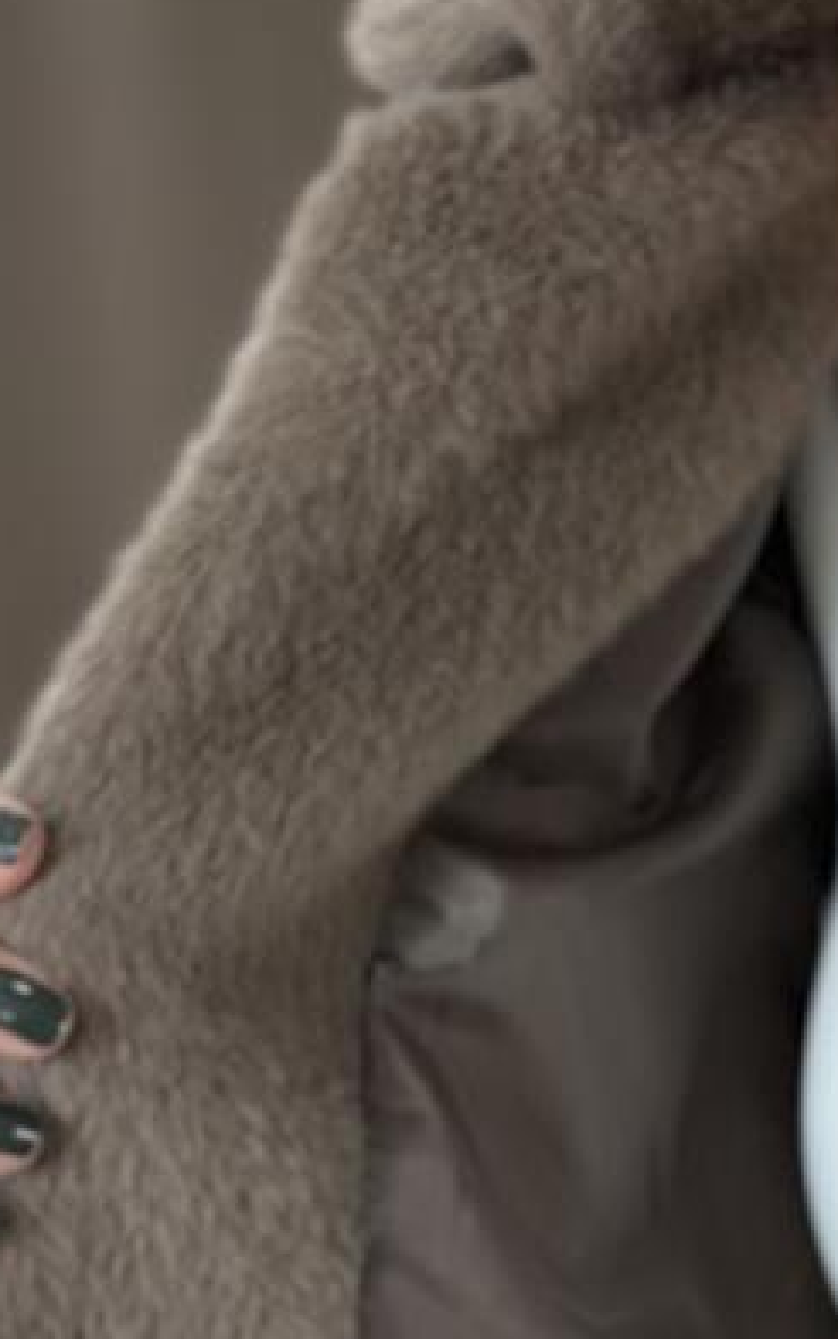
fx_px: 7556
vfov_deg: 9.9
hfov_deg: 6.2
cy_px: 1939
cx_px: 1516
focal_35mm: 207
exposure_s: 1/225
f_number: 1.78
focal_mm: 6.86
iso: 80
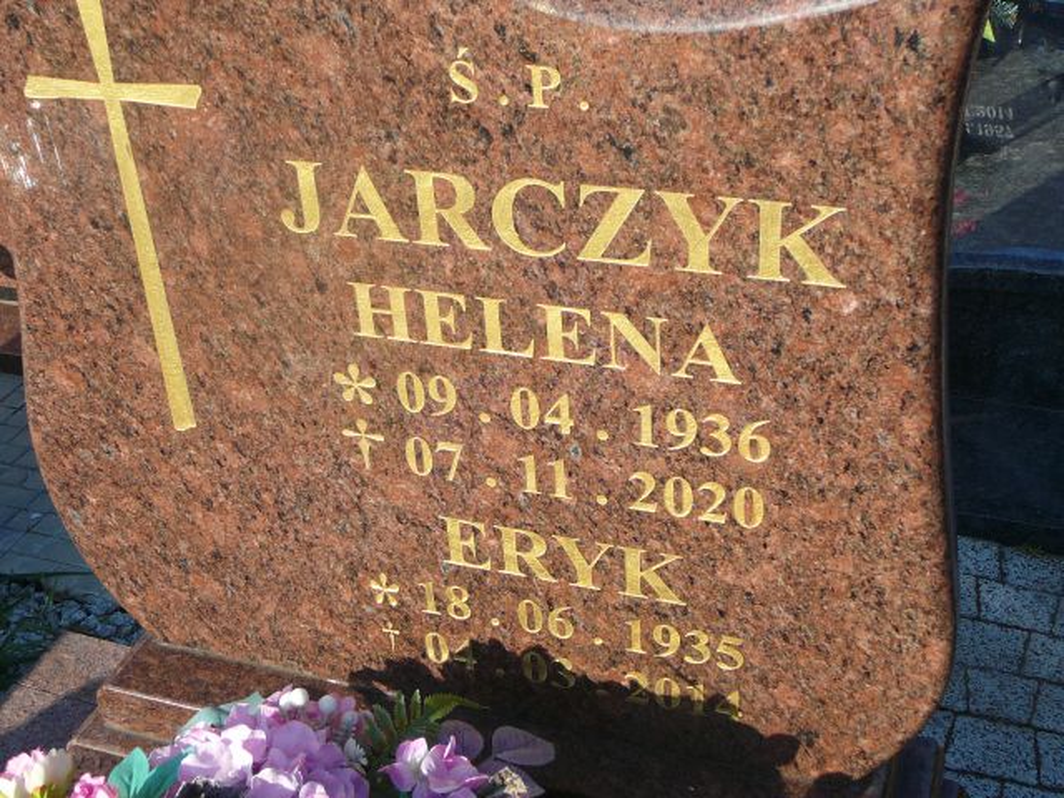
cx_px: 532
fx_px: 1445
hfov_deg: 40.4
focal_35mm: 47
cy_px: 399
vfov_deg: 30.9
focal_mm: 7
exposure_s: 1/500
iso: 80
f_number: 3.3
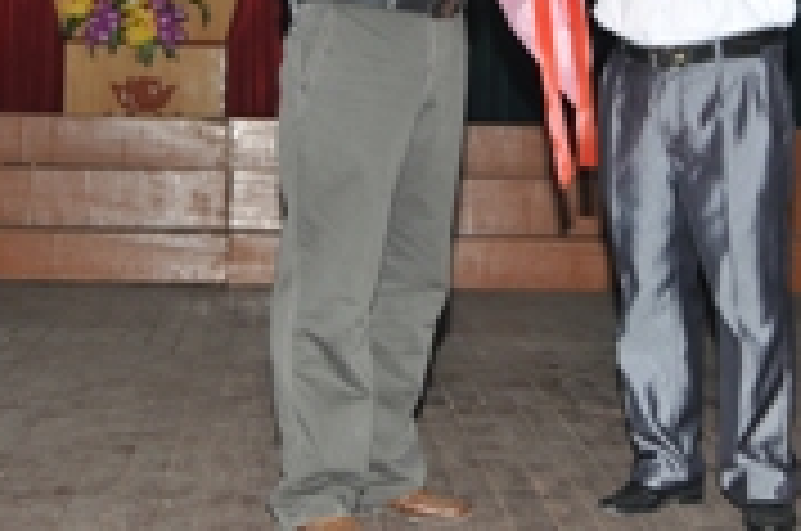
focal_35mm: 91
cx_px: 412
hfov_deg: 22.4
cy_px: 0
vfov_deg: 14.7
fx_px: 2021
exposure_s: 1/60
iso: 200
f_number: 6.3
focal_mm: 24
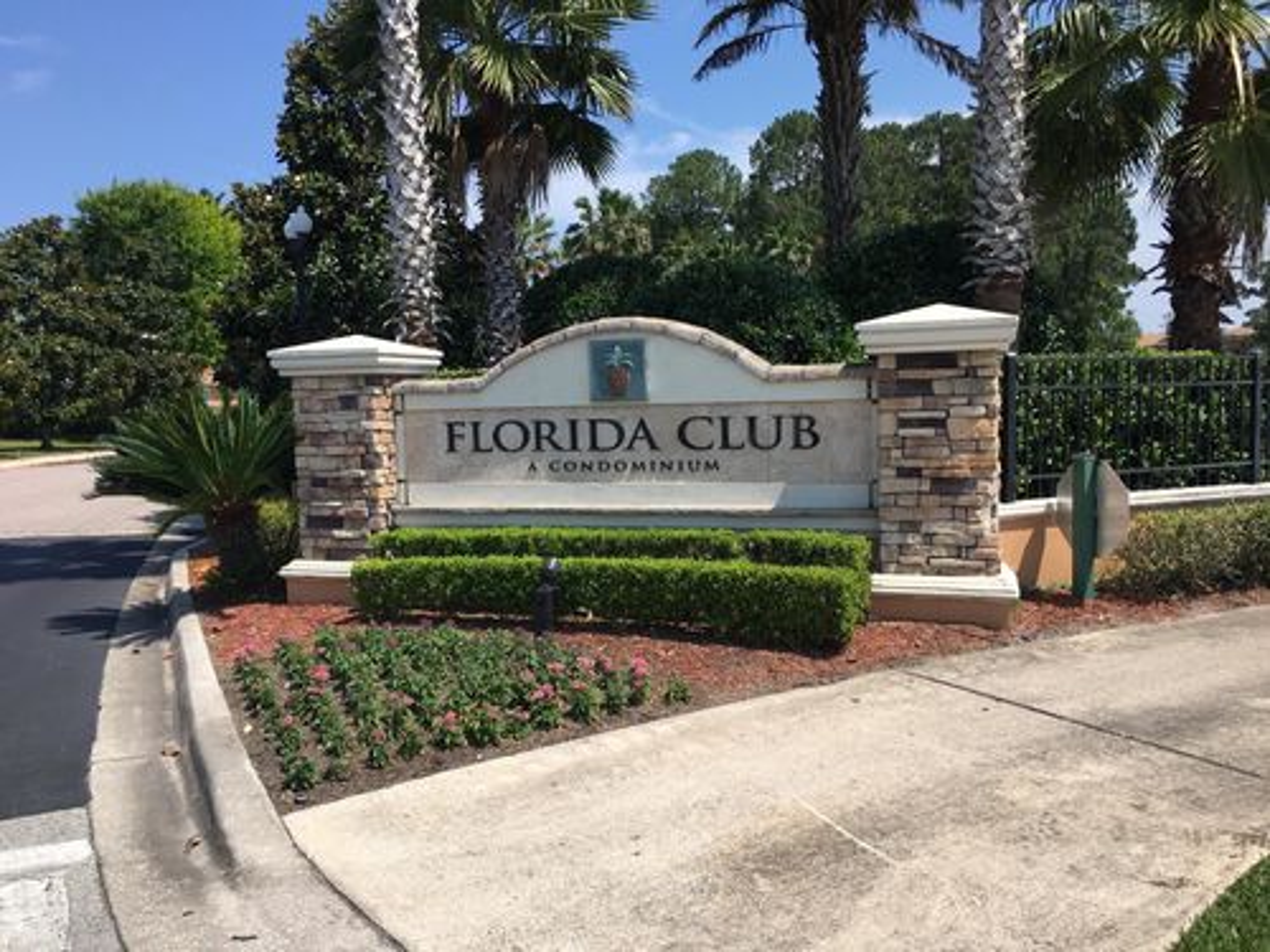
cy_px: 476
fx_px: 1064
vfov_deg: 48.2
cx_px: 635
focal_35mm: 29
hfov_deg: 61.7
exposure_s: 1/1374
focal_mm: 4.15
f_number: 2.2
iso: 25
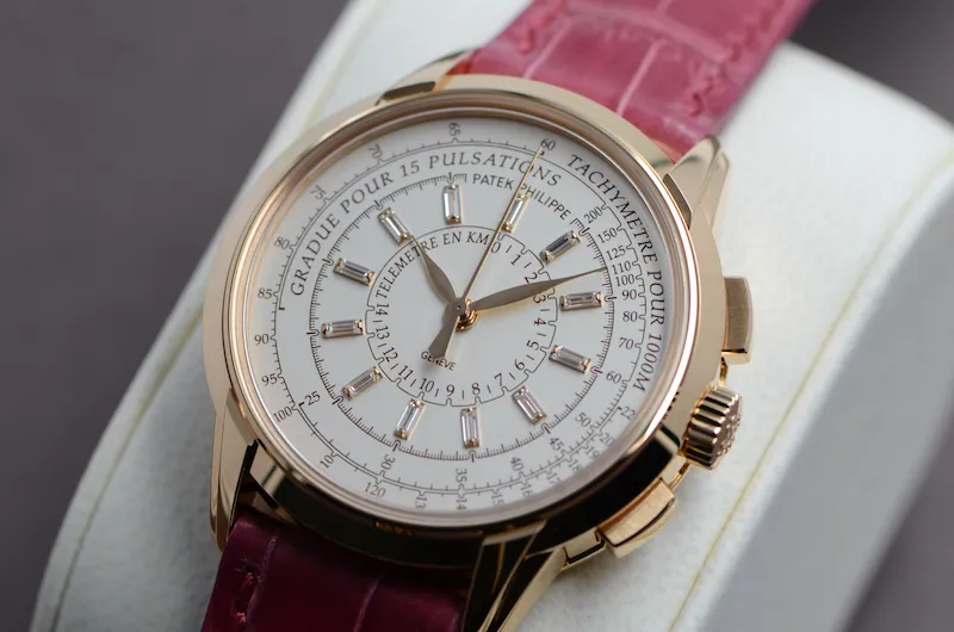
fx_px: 4165
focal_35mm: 158
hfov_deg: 13.1
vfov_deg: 8.7
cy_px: 316
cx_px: 477
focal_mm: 105
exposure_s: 1/15
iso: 100
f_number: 9
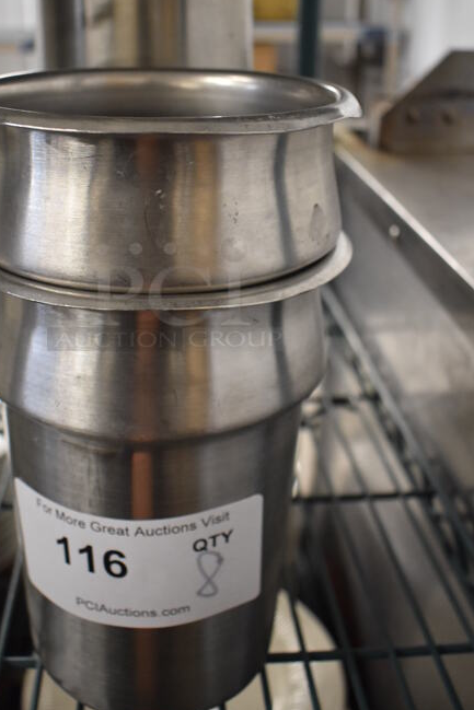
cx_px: 170
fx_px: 750
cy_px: 294
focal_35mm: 38
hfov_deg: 34.8
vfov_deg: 50.4
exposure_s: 1/60
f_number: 4
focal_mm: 18
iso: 1100
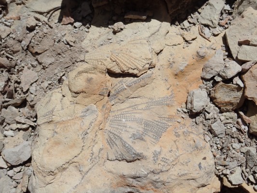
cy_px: 96
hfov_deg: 49.0
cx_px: 128
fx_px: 282
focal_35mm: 38
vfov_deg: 37.7
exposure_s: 1/250
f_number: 10
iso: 100
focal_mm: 6.86
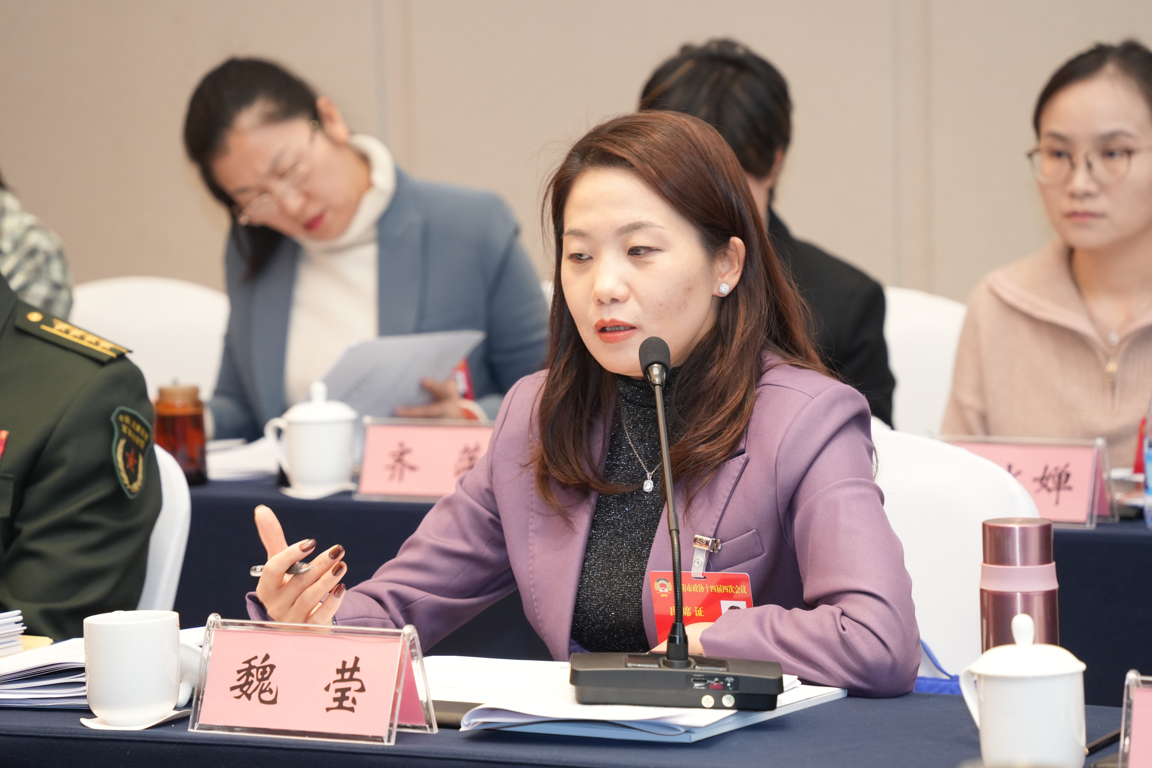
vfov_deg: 8.5
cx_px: 576
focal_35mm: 161
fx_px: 5152
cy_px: 384
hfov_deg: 12.8
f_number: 5.6
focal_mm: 161
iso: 2000
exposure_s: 1/80
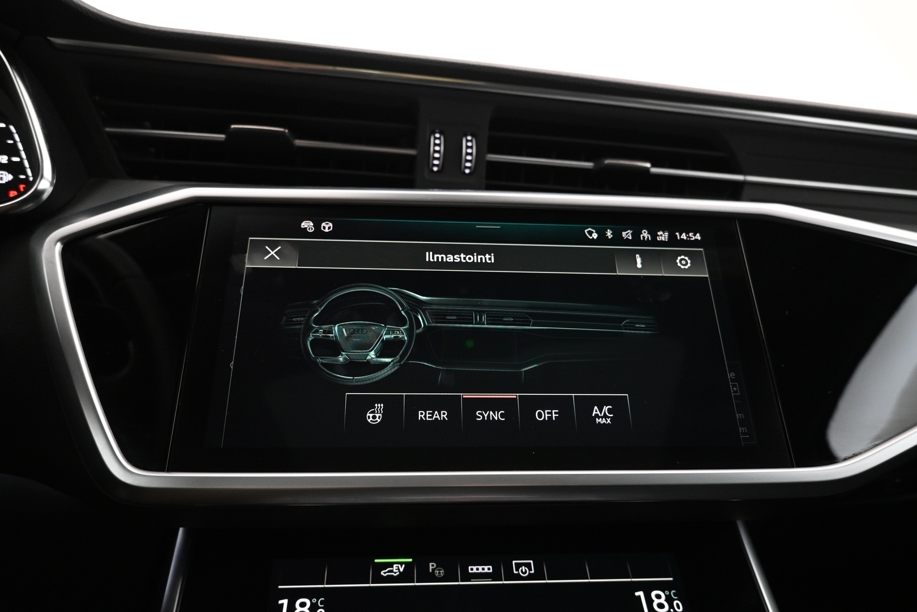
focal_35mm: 24
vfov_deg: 53.1
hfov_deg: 73.7
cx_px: 458
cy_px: 306
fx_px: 611
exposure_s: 1/20
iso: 1600
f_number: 3.5
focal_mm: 16
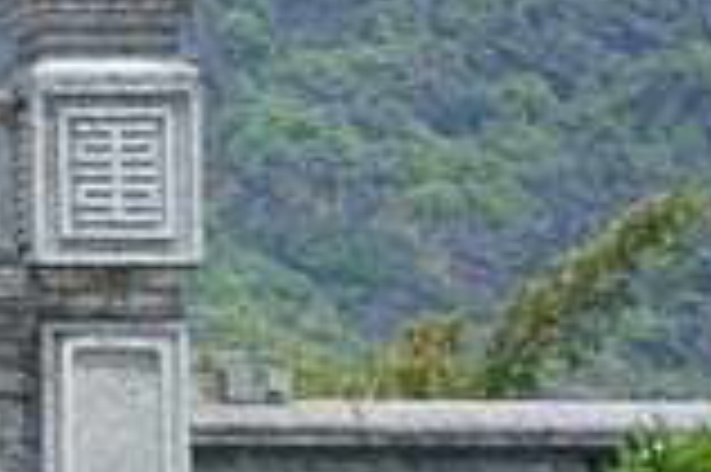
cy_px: 459
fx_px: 6313
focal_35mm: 320
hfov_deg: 6.1
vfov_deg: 4.3
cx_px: -1246
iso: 100
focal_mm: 51
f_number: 5.6
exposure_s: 1/320
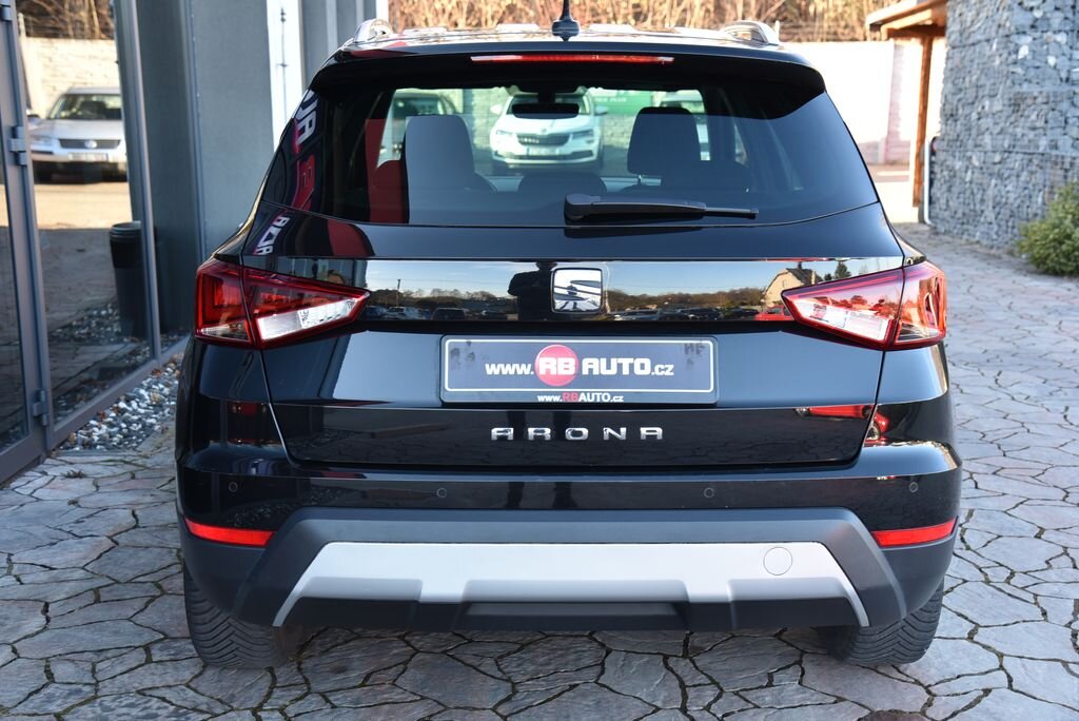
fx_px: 1379
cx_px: 540
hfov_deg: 42.7
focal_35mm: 46
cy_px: 360
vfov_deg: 29.3
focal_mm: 46
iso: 500
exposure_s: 1/100
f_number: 5
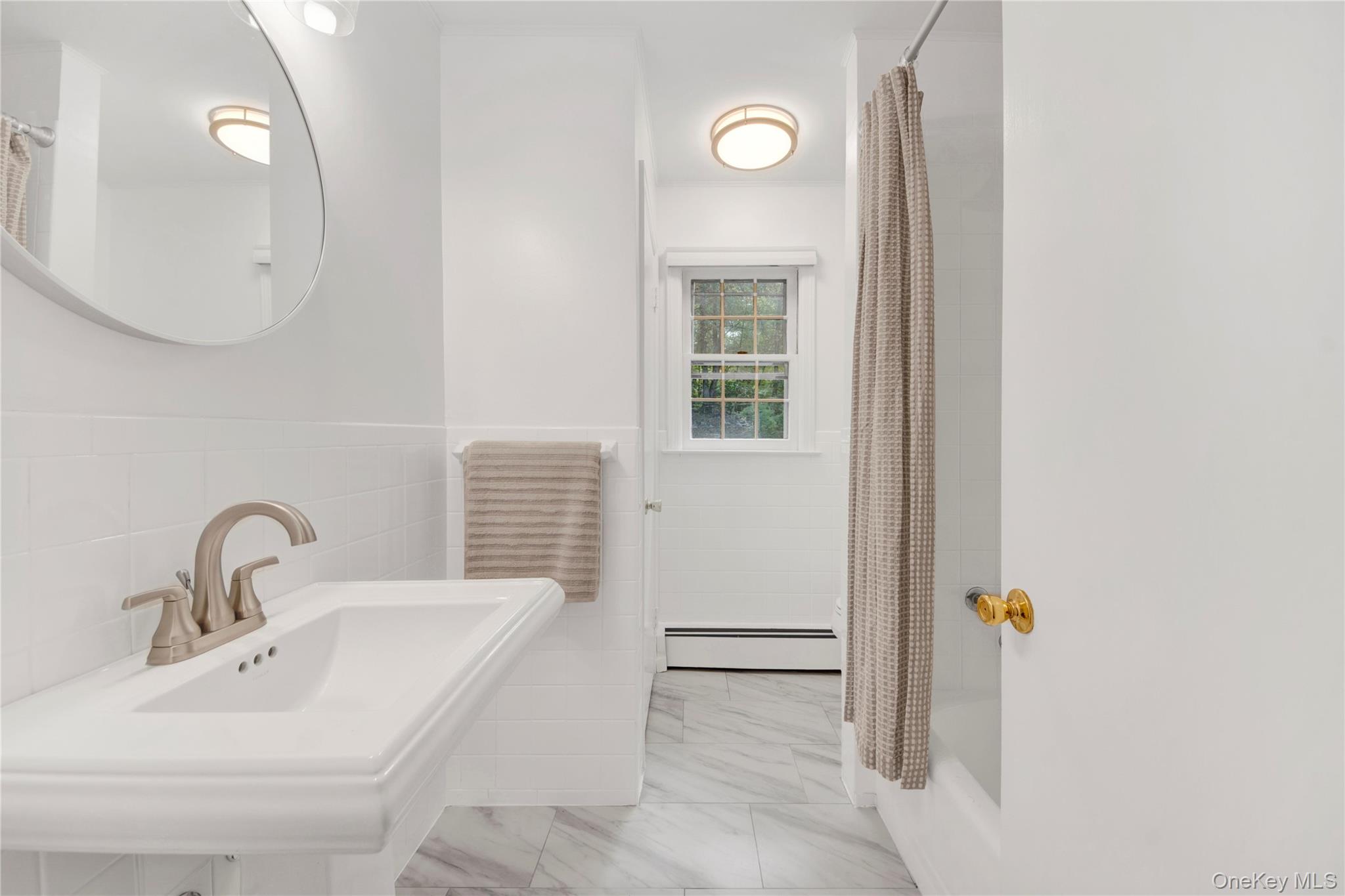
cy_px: 448
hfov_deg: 112.6
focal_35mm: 12
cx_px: 672
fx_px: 448
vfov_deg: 90.0
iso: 100
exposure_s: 1/8
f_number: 8
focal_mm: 8
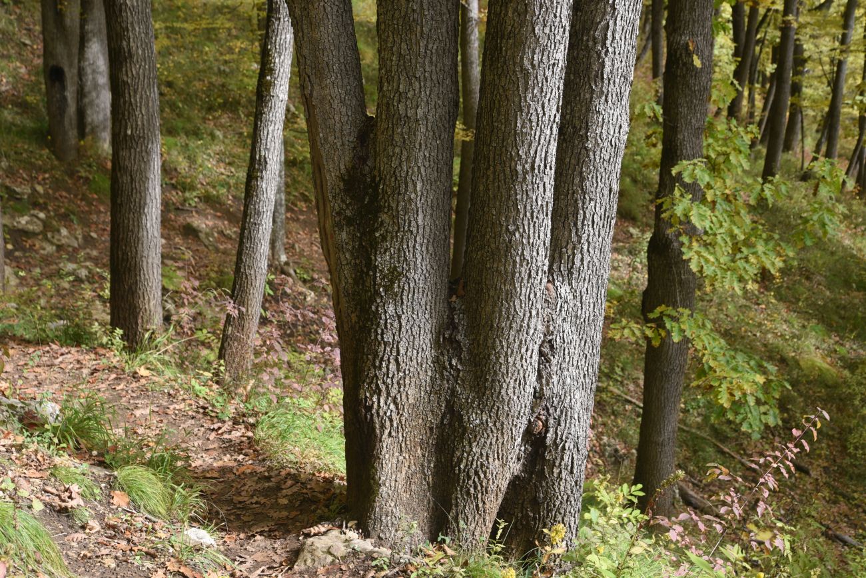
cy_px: 289
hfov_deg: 39.6
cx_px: 433
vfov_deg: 27.0
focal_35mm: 50
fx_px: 1203
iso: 250
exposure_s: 1/125
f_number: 6.3
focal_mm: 50
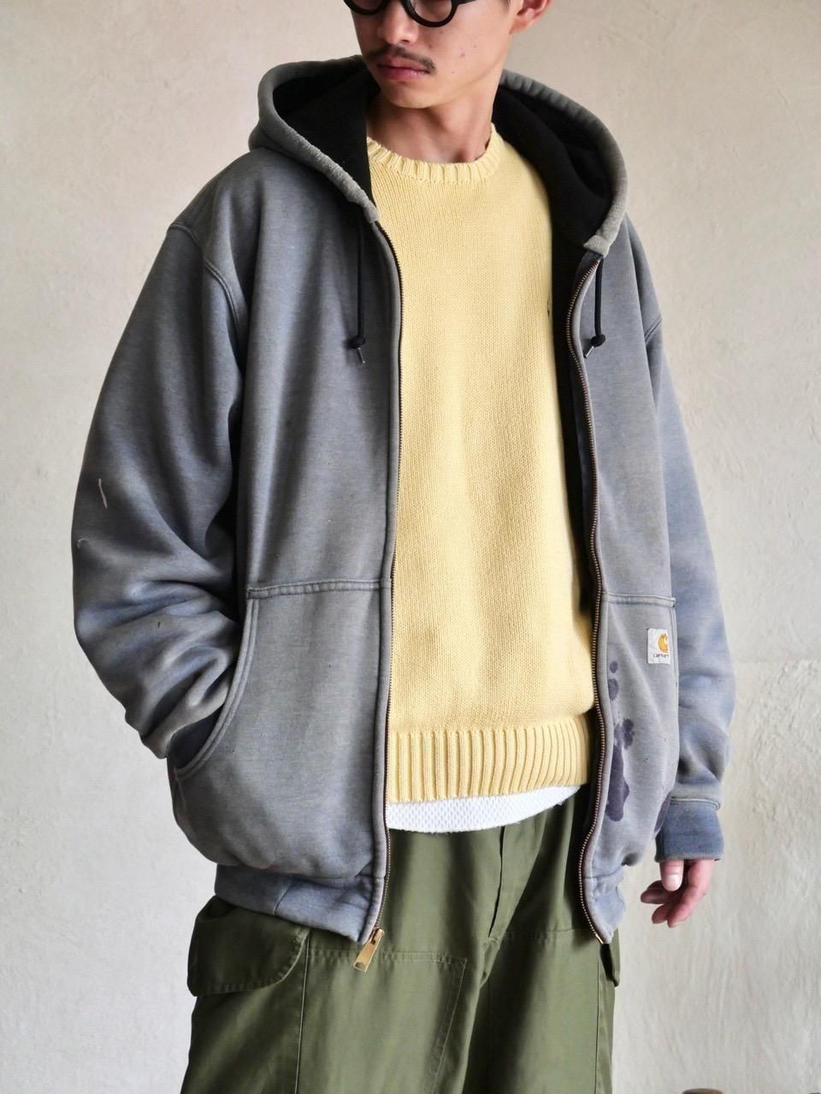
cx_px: 410
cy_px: 547
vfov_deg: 19.6
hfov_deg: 14.8
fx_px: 3162
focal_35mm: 100
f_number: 3.9
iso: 1600
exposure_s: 1/125
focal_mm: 50
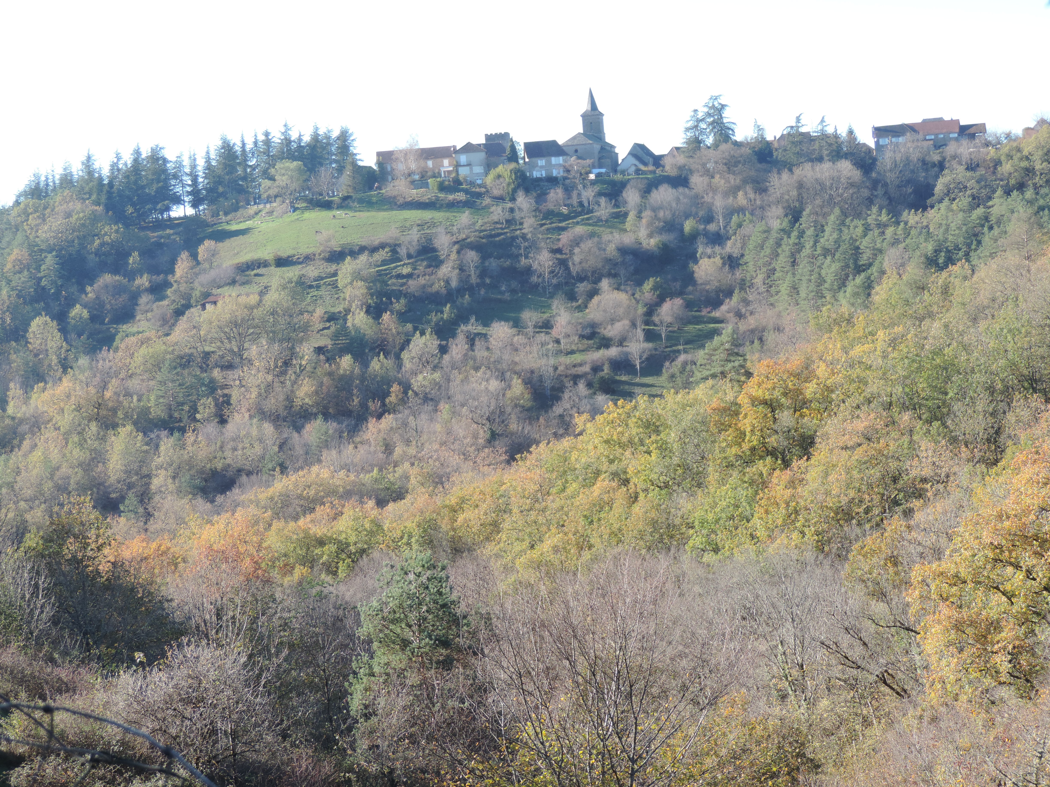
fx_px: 2275
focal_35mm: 75
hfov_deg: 26.0
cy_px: 394
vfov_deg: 19.6
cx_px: 525
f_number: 3.9
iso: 80
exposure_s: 1/160
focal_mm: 13.3
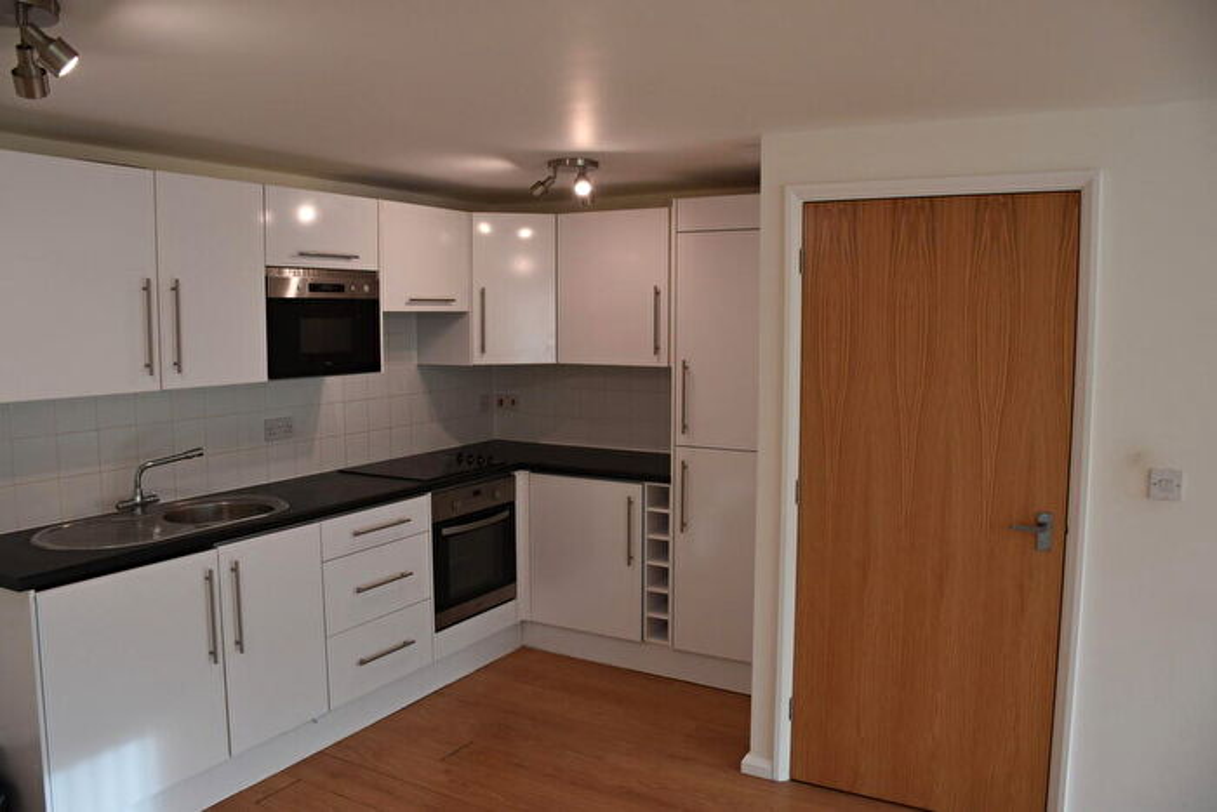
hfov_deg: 67.4
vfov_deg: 47.9
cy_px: 406
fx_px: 913
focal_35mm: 27
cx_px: 608
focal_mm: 18
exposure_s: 1/80
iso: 400
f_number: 4.5
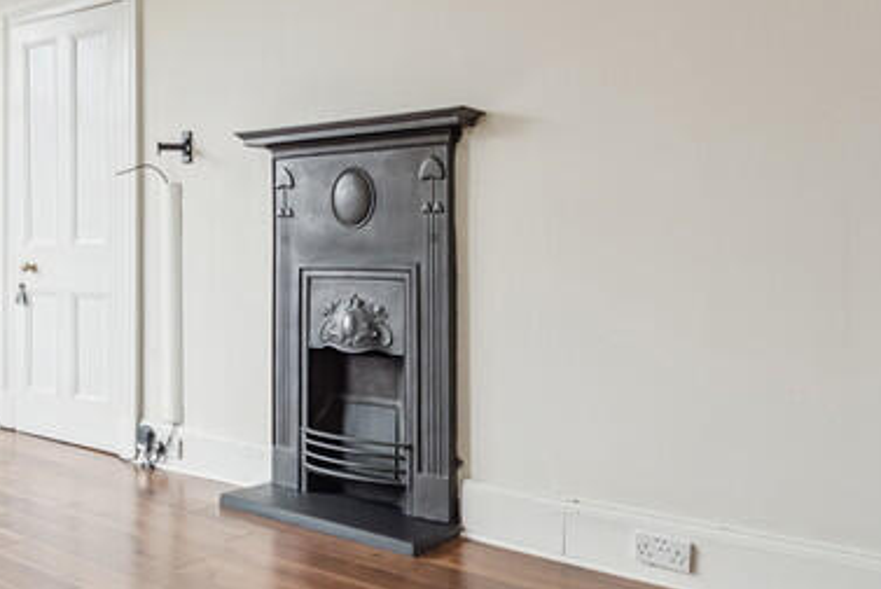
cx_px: 93
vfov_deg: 35.0
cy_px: 249
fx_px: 931
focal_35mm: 38
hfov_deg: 46.0
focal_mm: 14
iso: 800
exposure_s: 1/100
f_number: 5.6
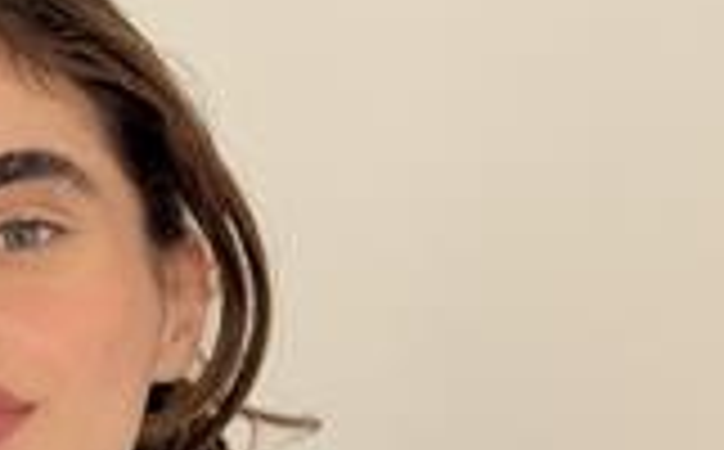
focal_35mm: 169
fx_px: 3329
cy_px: 893
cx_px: -130
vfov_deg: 7.4
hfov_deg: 12.2
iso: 100
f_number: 1.78
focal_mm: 6.76
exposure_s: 1/107
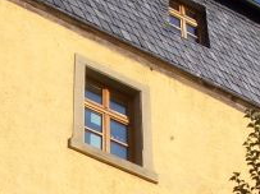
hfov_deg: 14.3
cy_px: 250
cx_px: 181
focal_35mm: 138
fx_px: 1036
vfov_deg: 10.5
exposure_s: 1/400
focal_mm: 5.8
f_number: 4.3
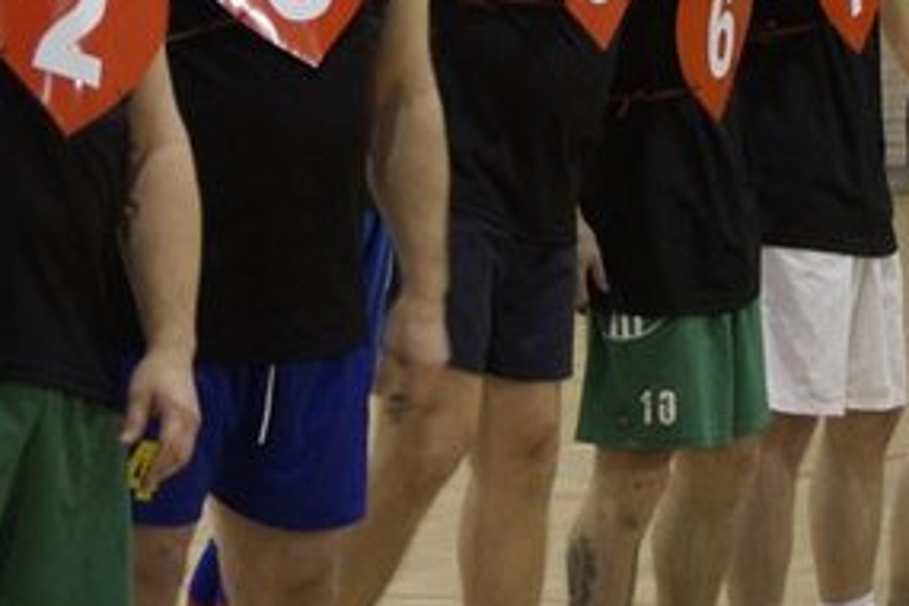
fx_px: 6467
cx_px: 341
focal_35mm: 256
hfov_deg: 8.0
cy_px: -73
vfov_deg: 5.3
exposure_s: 1/125
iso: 3200
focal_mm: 75
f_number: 4.5
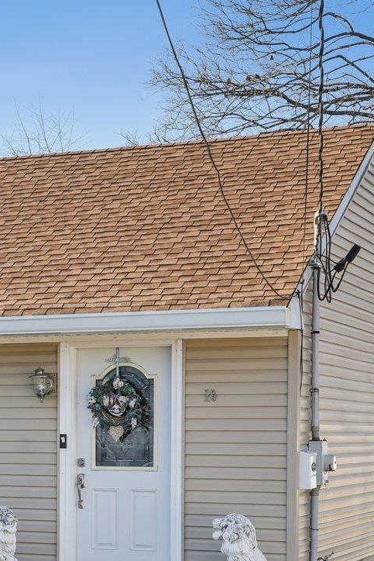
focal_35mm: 99
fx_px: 1542
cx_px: -190
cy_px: 445
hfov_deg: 13.1
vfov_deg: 20.4
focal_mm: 35
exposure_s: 1/100
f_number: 8
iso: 100
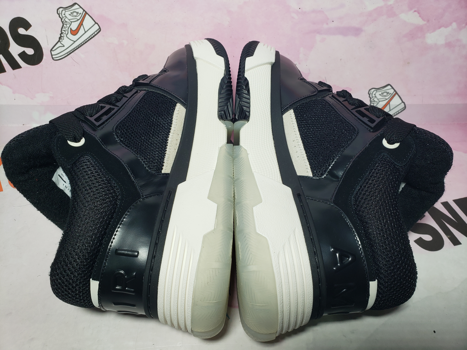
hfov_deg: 67.3
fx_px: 351
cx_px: 234
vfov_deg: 53.1
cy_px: 175
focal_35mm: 26
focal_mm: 4.3
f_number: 2.4
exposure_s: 1/178
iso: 50
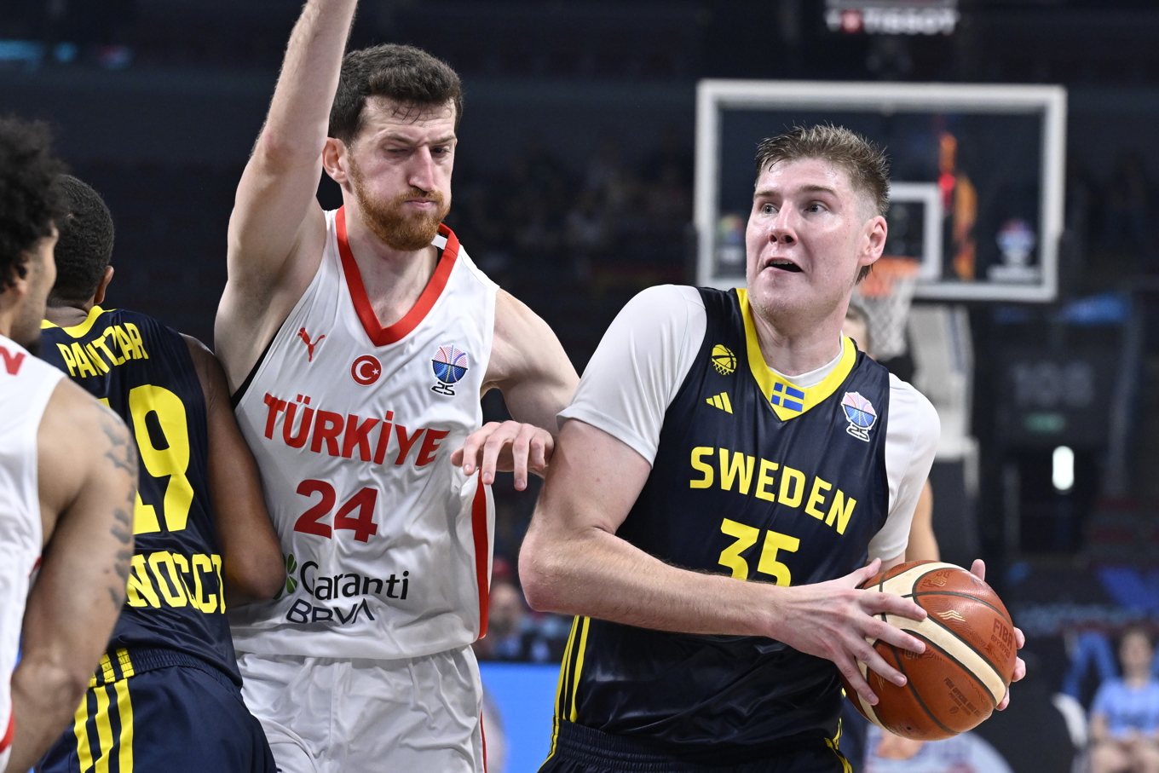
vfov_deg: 12.5
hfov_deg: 18.6
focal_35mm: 110
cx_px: 580
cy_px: 386
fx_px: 3542
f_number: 4
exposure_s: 1/1250
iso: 3200
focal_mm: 110
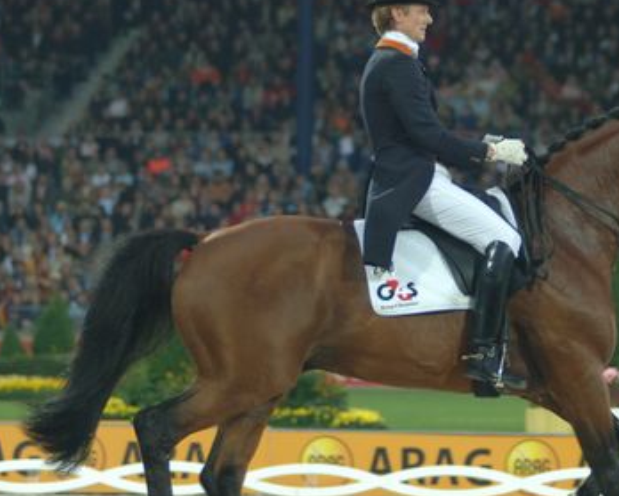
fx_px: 5920
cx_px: 468
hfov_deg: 6.0
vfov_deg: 4.8
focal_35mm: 323
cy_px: 241
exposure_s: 1/320
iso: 400
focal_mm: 125
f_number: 2.8
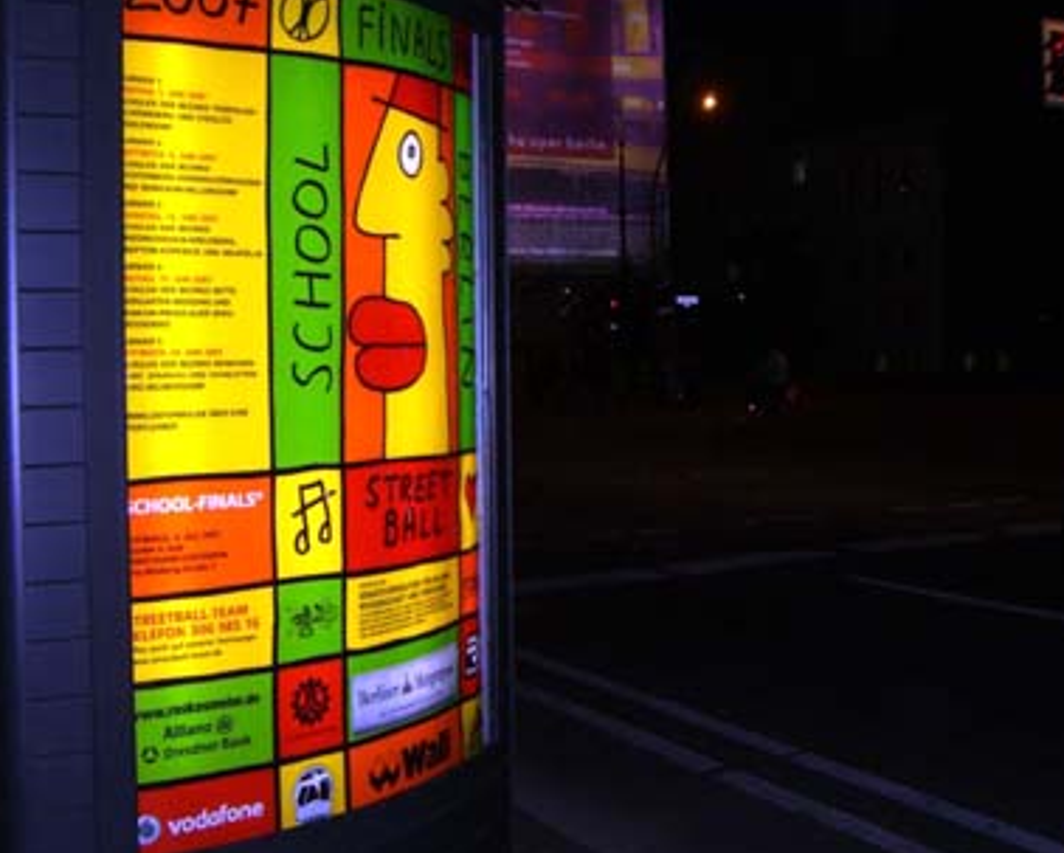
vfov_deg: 30.9
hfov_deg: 38.0
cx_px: 594
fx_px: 1544
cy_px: 404
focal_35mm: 49
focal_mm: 6.2
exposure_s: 1/60
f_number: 2.7
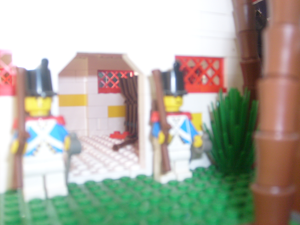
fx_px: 303
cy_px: 112
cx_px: 150
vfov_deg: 40.7
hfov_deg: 52.6
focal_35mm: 35
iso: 100
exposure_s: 1/45
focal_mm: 5.8
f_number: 2.8
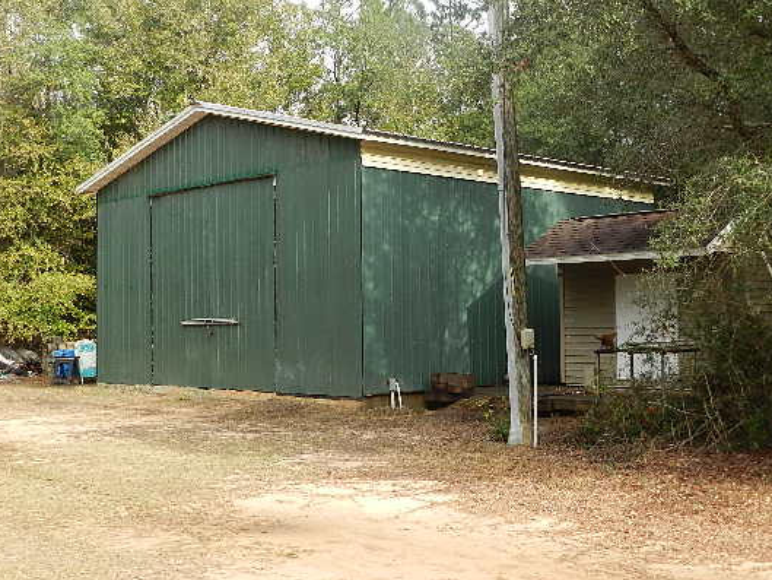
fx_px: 1026
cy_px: 256
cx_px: 413
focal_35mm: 46
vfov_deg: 31.5
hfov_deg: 41.2
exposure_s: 1/400
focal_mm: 6.7
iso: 160
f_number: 4
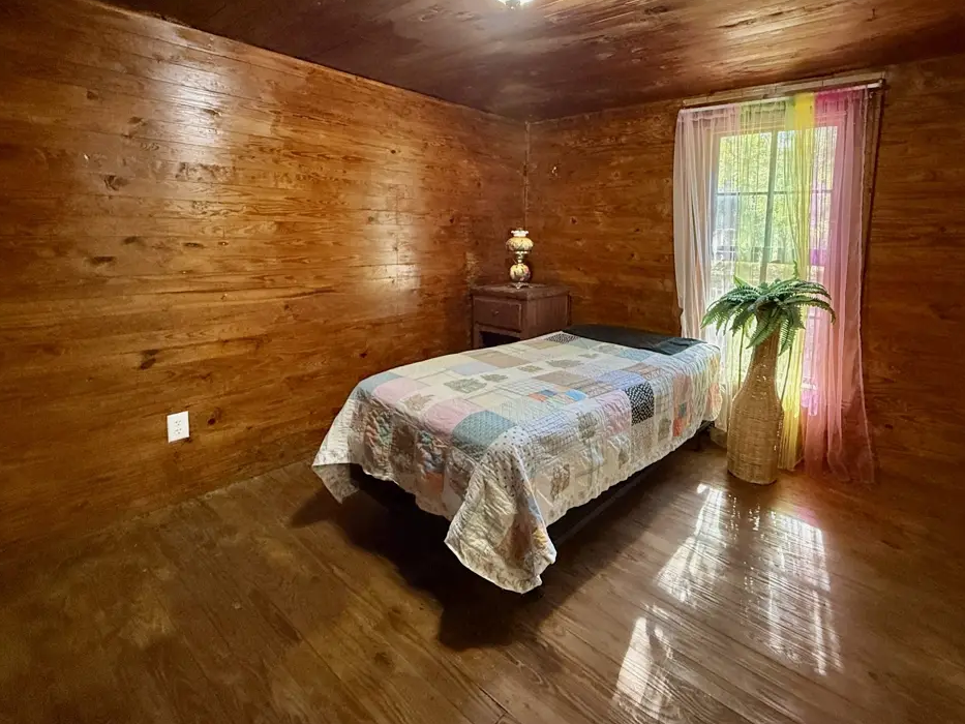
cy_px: 273
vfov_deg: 70.5
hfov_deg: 87.5
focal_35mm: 18
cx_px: 529
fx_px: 502
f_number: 2.2
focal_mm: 2.22
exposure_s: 1/60
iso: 500
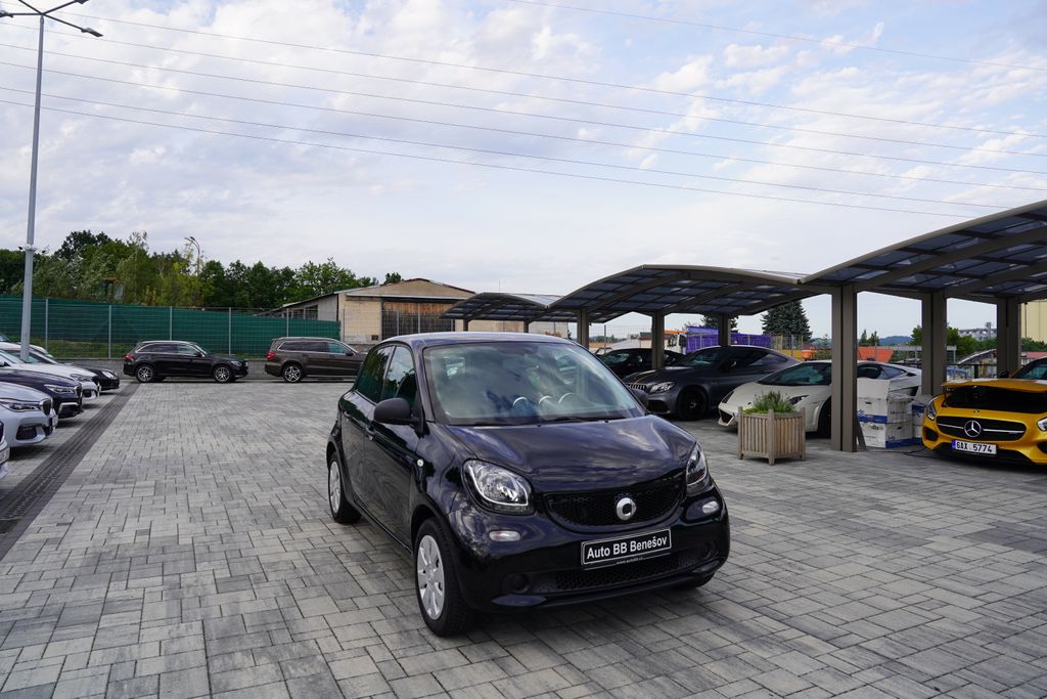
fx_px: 698
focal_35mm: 24
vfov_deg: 53.1
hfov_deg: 73.7
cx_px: 524
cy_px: 350
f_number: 7.1
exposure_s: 1/100
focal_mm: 24
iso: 100
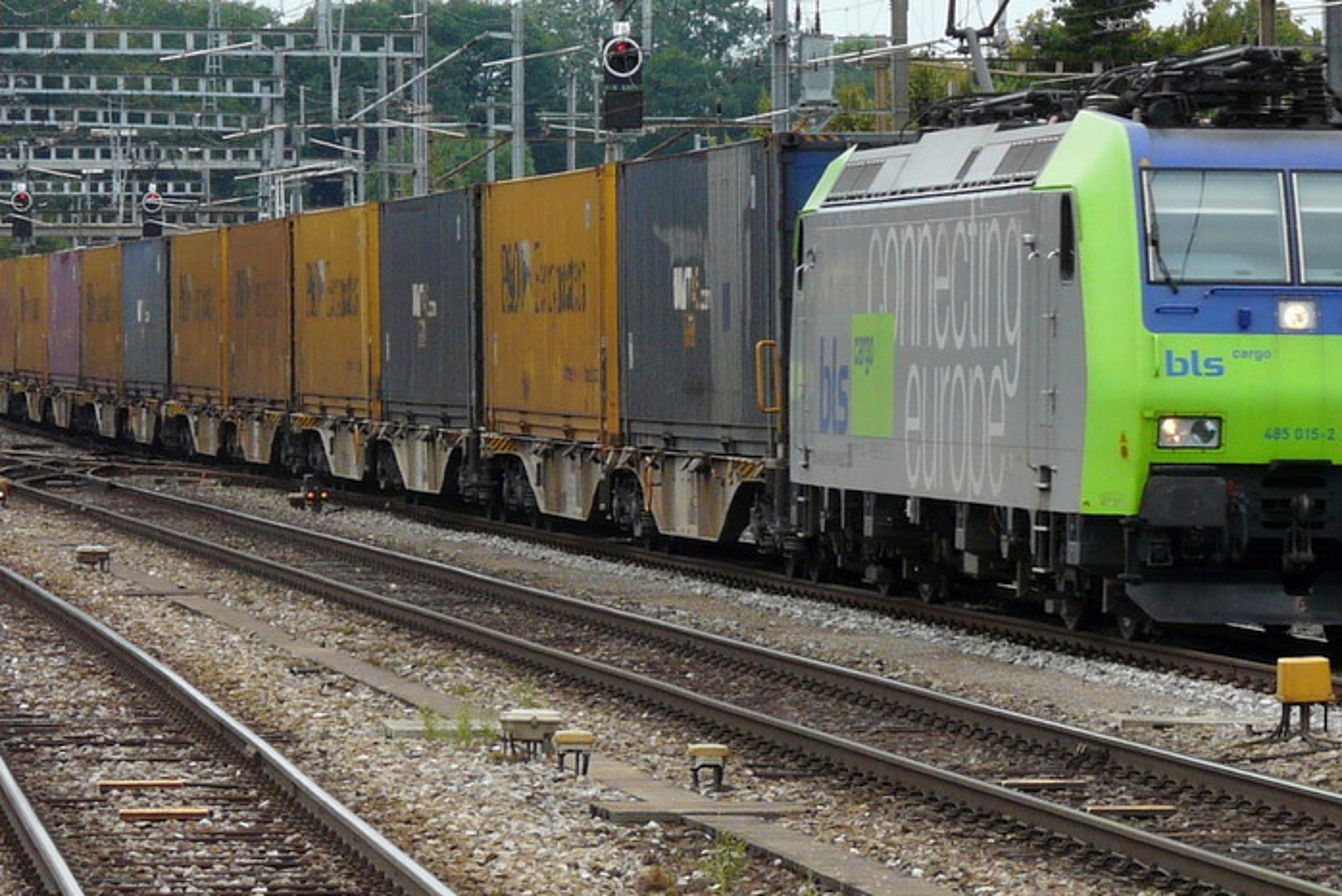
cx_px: 892
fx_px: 6340
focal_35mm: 170
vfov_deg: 8.1
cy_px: 311
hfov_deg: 12.1
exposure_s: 1/250
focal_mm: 18.8
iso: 100
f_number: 5.6
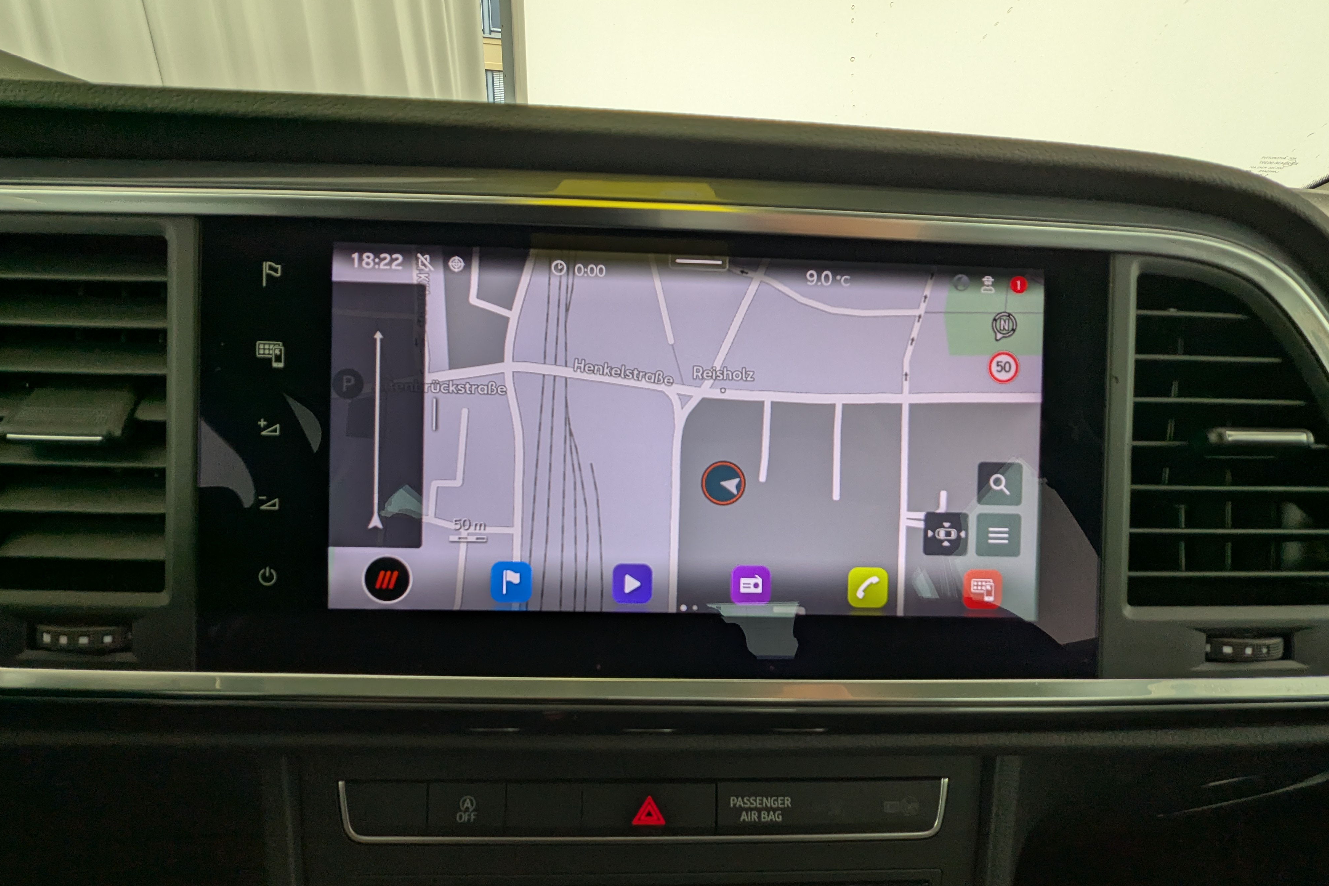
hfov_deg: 93.3
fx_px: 628
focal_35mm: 17
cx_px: 660
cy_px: 498
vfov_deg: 70.2
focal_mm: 2.35
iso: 55
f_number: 2.2
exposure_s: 1/92
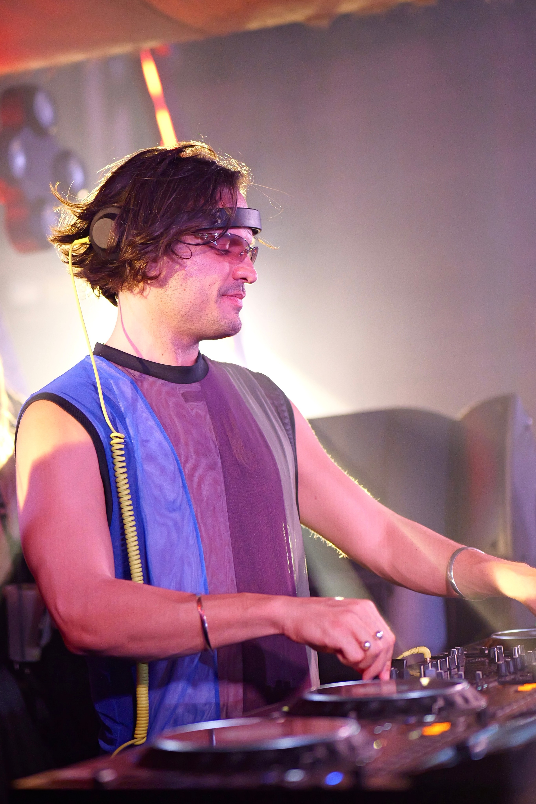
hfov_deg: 27.0
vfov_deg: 39.6
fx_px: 1117
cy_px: 402
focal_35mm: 50
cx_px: 268
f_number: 1.8
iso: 6400
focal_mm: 50
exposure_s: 1/320
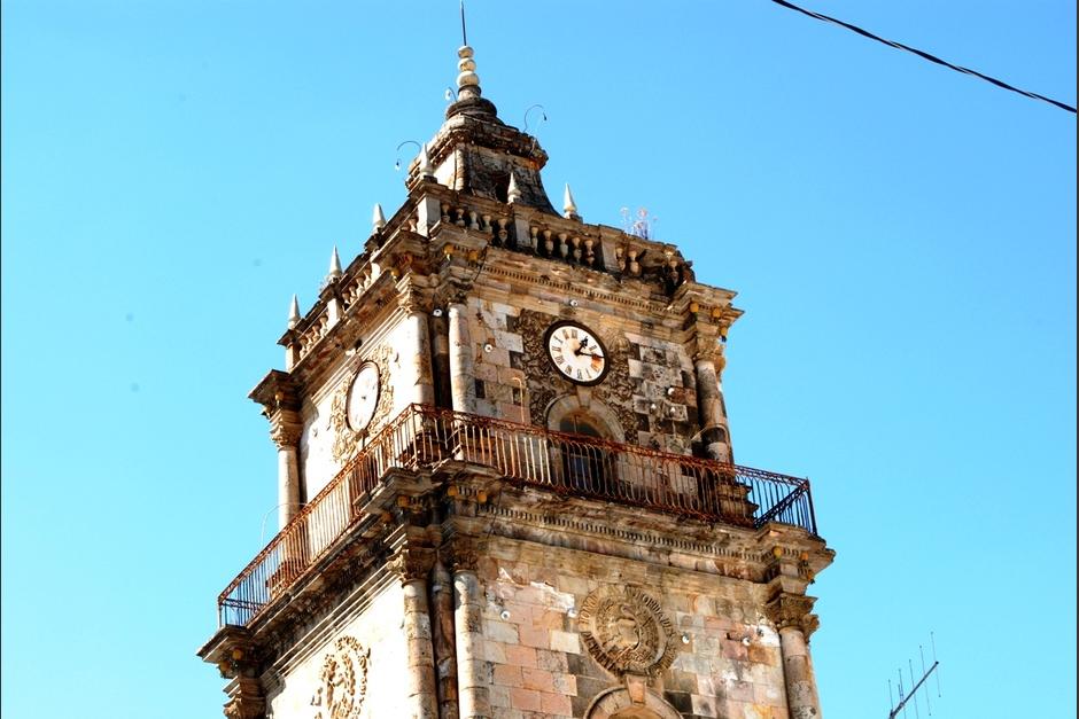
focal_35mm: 82
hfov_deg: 24.6
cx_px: 540
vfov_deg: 16.6
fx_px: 2473
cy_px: 360
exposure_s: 1/100
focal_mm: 55
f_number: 11
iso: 400
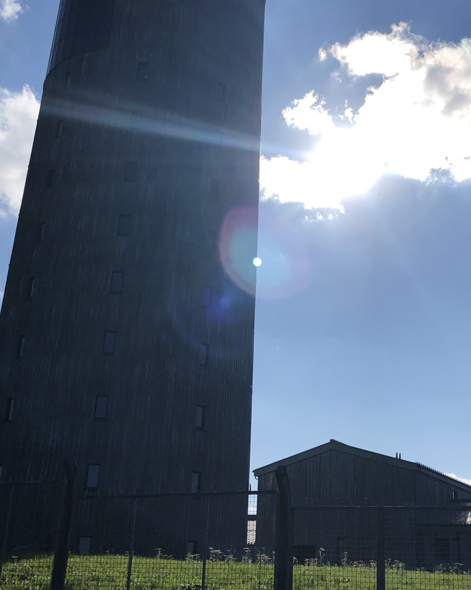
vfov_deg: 37.9
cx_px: 304
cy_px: 227
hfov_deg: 30.7
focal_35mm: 49
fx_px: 854
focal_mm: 4
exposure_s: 1/8000
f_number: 1.8
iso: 25
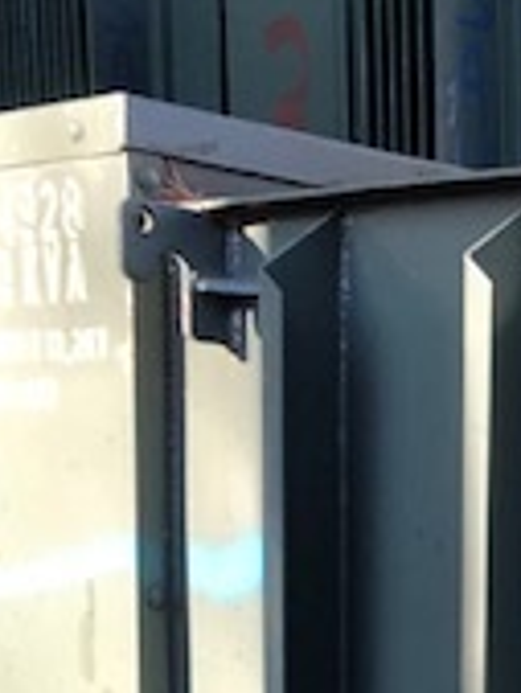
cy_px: 1103
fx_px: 2125
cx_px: 915
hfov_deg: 12.8
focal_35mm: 106
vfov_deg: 16.5
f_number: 1.8
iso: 20
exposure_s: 1/243
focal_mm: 3.99
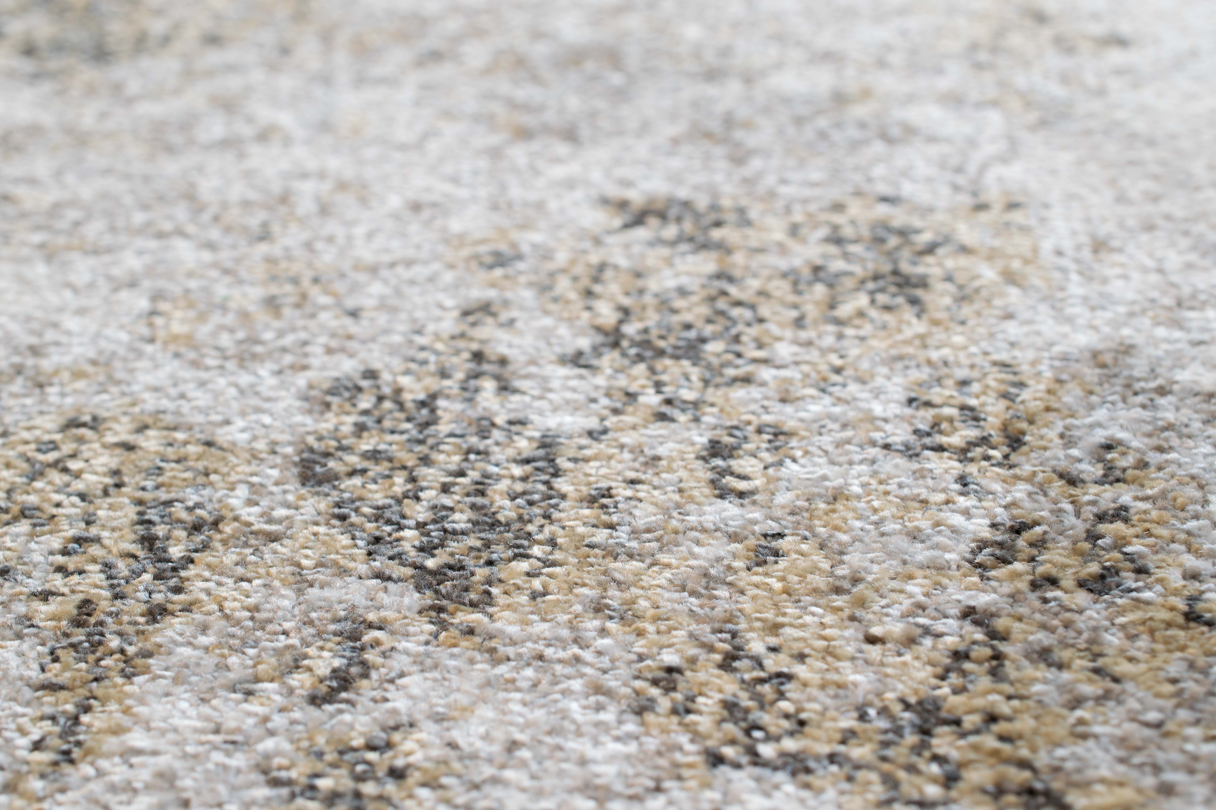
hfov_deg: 33.4
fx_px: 2027
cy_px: 405
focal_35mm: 60
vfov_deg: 22.6
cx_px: 608
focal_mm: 40
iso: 100
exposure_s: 1/8
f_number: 8
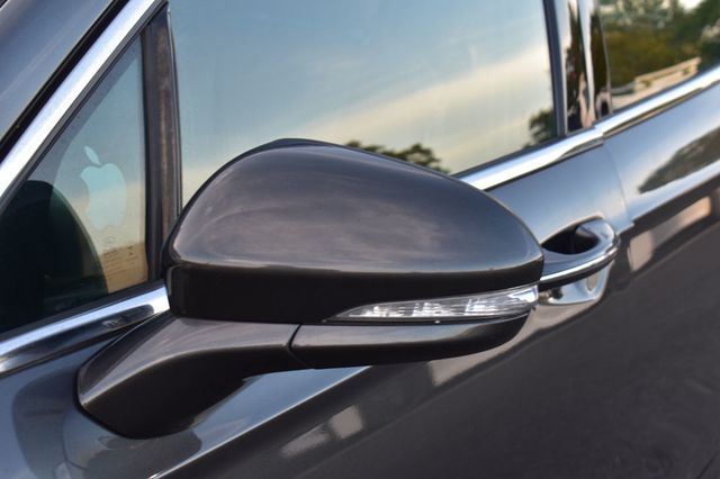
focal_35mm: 82
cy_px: 240
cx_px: 360
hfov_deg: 24.6
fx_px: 1649
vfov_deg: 16.5
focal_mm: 55
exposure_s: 1/60
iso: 400
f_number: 8
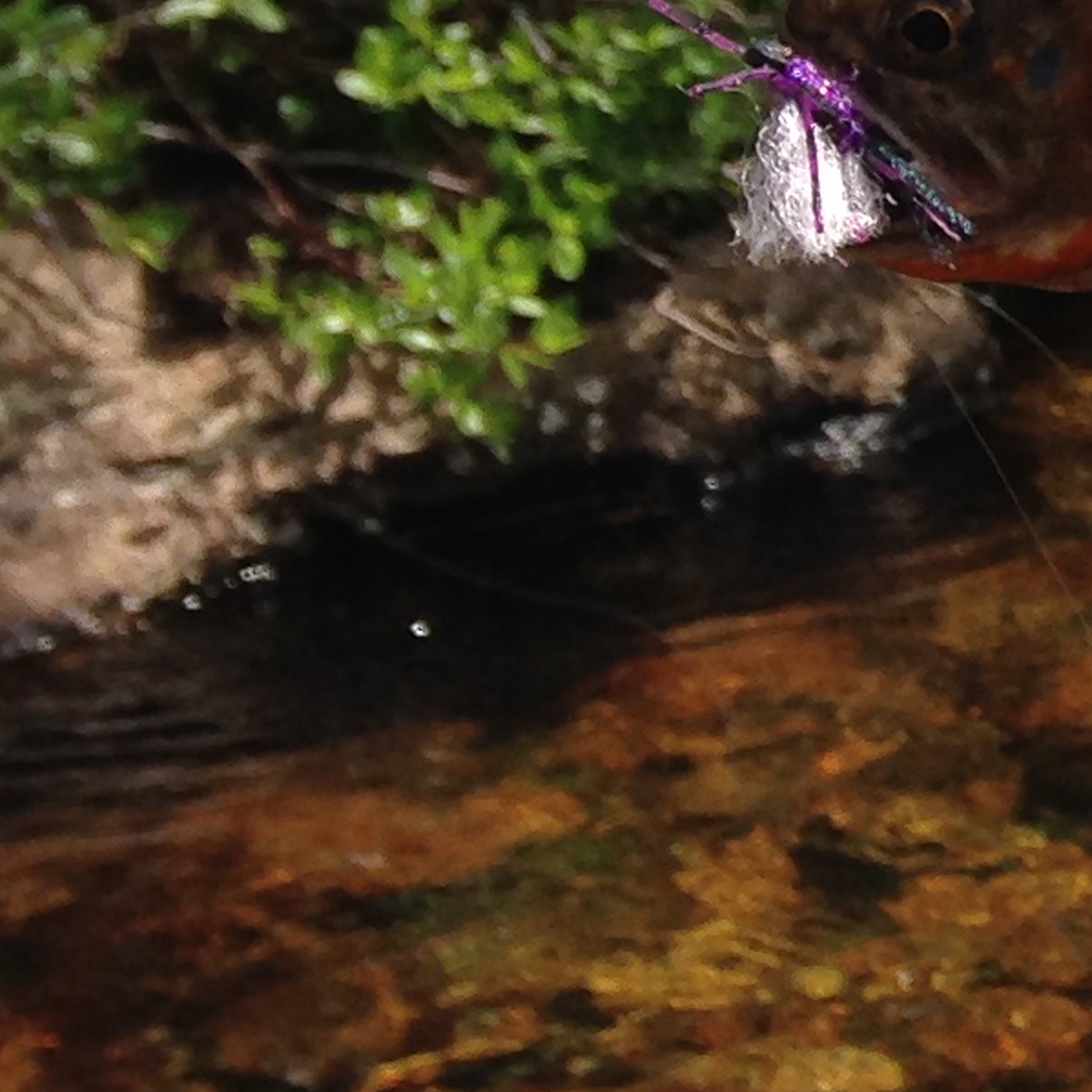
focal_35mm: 159
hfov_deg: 9.6
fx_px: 5675
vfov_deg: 10.8
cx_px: 2696
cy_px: -286
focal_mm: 4.12
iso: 50
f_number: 2.4
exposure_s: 1/821
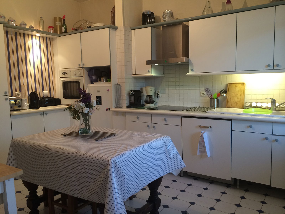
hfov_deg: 60.0
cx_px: 142
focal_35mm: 30
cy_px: 107
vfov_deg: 46.8
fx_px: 247
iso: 125
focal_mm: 4.12
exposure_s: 1/33
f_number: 2.2
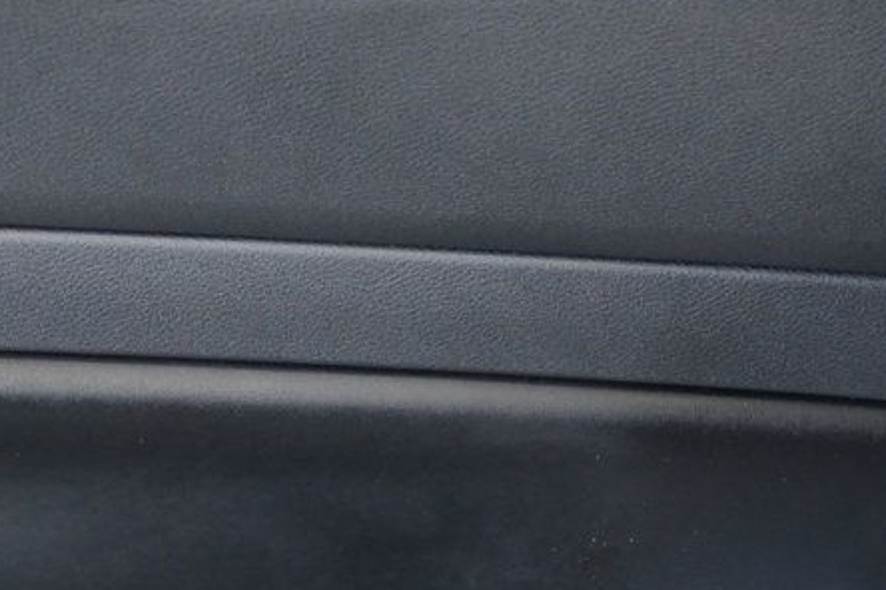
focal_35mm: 166
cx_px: 371
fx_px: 4085
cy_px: 620
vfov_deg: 8.2
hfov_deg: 12.4
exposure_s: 1/160
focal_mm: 48
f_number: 4.5
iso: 2500
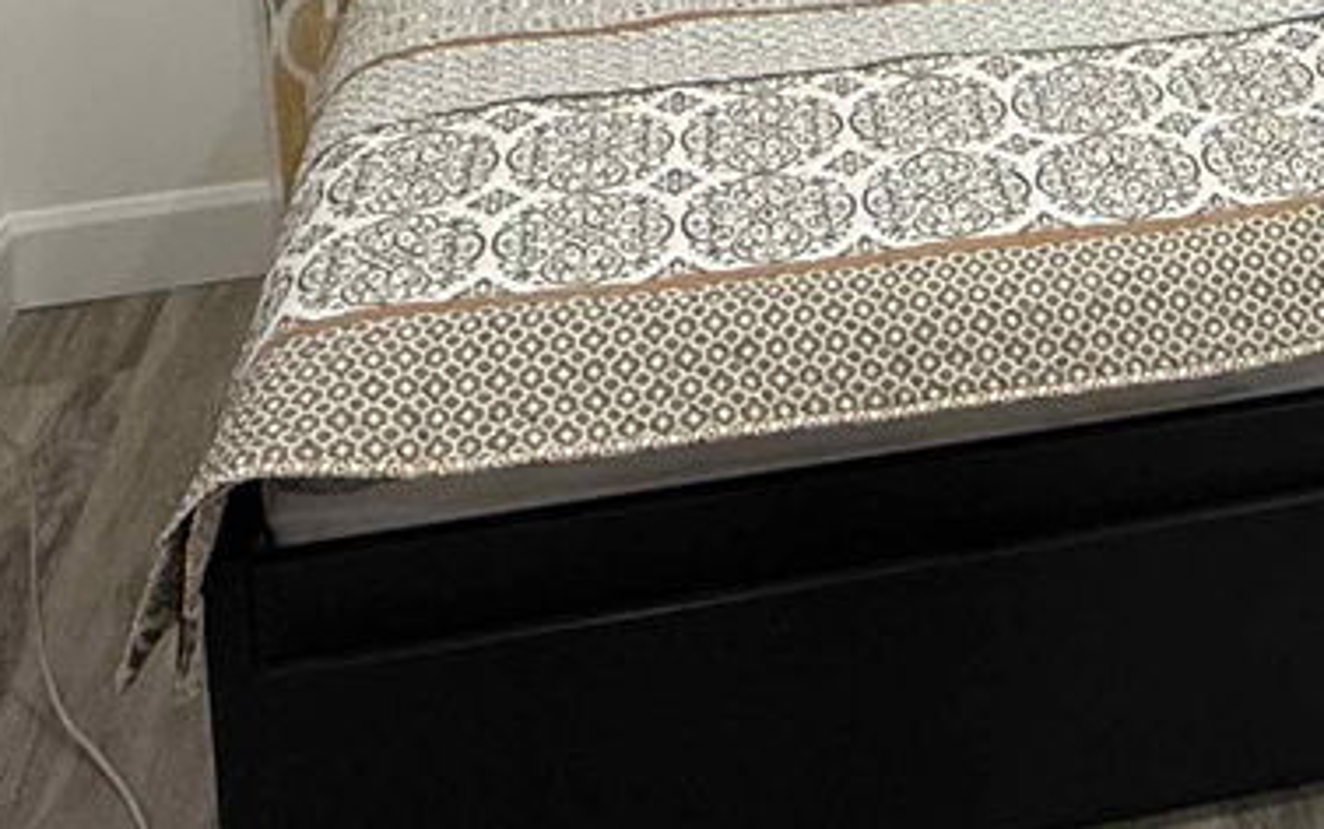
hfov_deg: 30.2
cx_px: 1328
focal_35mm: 63
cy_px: -629
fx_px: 2274
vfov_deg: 17.2
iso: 200
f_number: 2.2
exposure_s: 1/120
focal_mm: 2.22
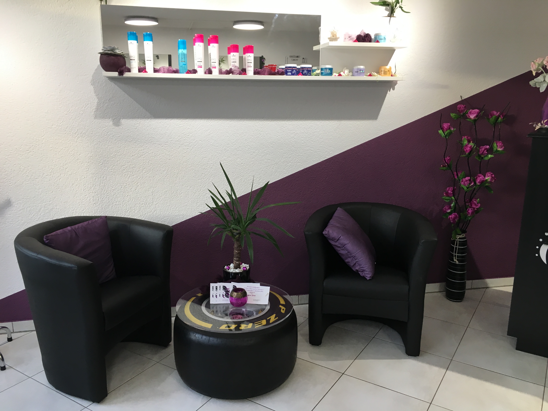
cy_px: 206
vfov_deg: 48.2
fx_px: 459
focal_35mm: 29
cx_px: 274
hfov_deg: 61.7
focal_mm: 4.15
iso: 40
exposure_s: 1/33
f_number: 2.2
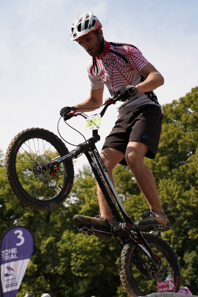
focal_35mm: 70
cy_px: 148
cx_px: 99
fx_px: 578
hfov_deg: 19.5
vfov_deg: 28.8
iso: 160
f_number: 6.3
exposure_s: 1/500
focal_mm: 70
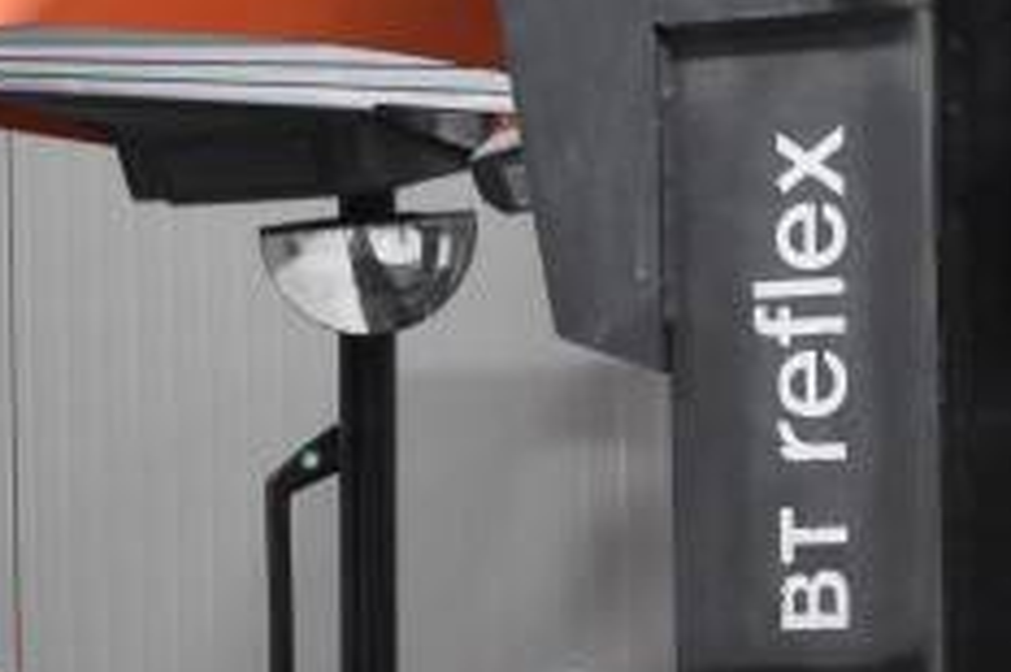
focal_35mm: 163
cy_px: 993
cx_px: 768
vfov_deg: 8.3
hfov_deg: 12.6
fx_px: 4562
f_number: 5
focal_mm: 21
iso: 1600
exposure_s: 1/30
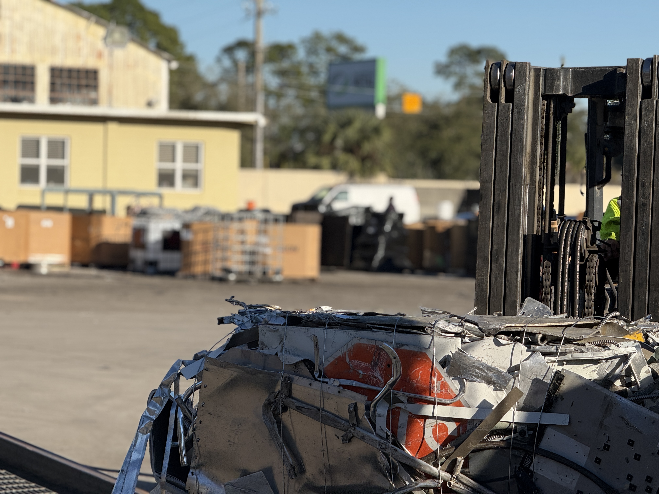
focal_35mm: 120
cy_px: 247
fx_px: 2284
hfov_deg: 16.4
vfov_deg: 12.3
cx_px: 330
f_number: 2.8
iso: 50
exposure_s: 1/2283
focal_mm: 15.66
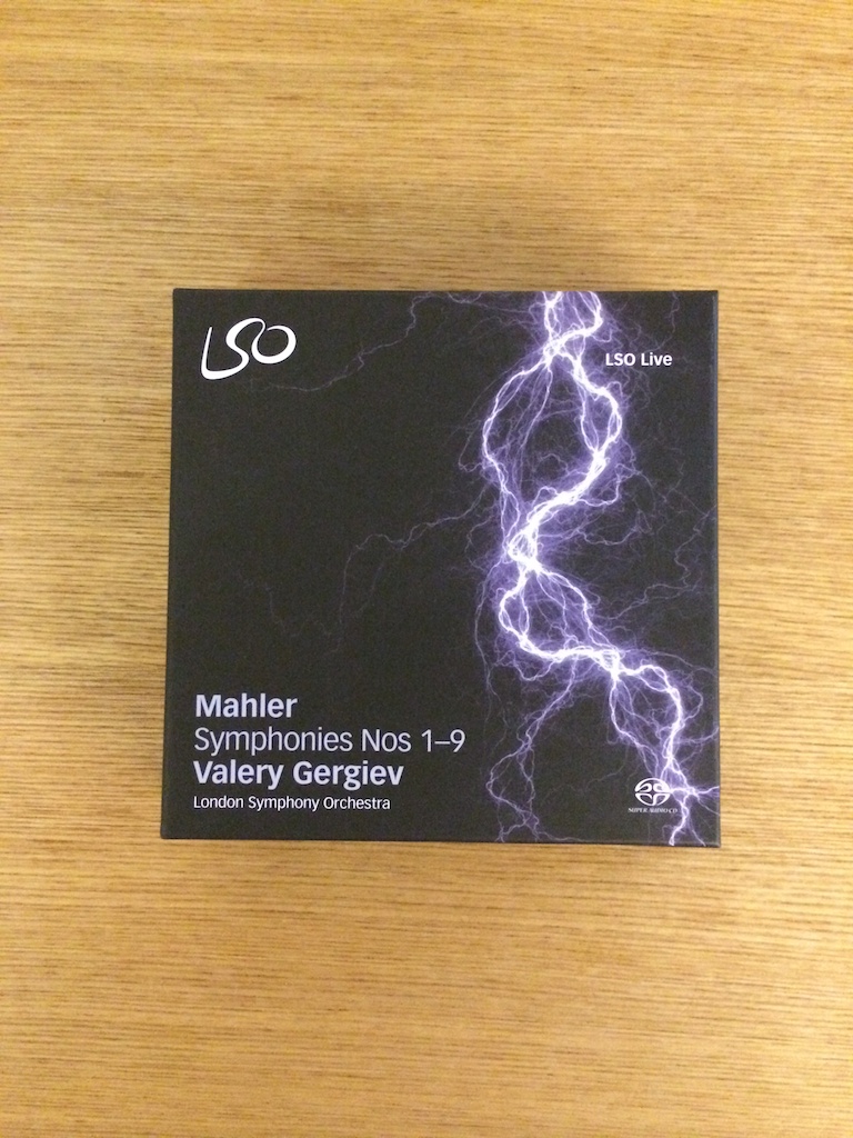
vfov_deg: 60.0
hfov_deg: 46.8
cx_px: 426
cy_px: 569
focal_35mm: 30
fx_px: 986
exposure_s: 1/17
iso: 1250
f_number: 2.2
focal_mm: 4.12
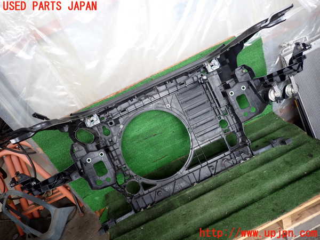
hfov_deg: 69.4
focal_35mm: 25
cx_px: 160
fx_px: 231
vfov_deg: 54.9
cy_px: 120
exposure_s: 1/125
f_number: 2
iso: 125
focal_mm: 4.5
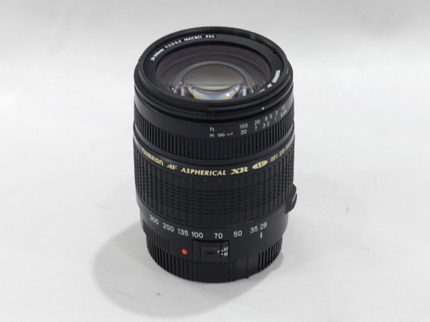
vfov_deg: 12.9
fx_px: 1429
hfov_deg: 17.1
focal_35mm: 115
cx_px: 215
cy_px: 161
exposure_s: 1/50
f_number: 4.8
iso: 800
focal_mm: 20.5
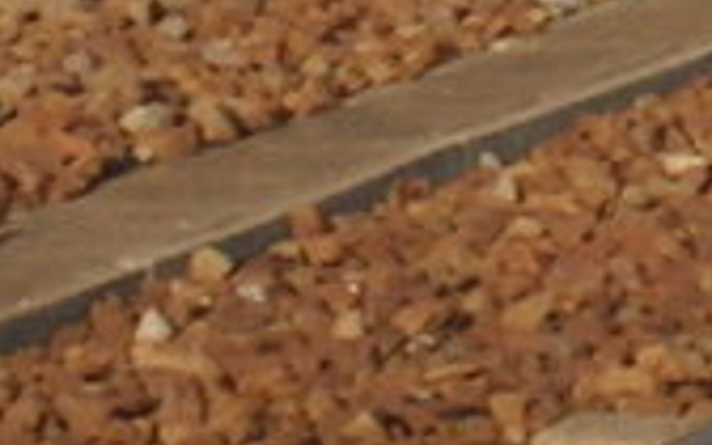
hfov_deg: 4.3
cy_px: -1390
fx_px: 9256
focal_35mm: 477
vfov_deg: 2.7
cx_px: 1983
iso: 100
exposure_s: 1/304
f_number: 5.1
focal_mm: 11.2
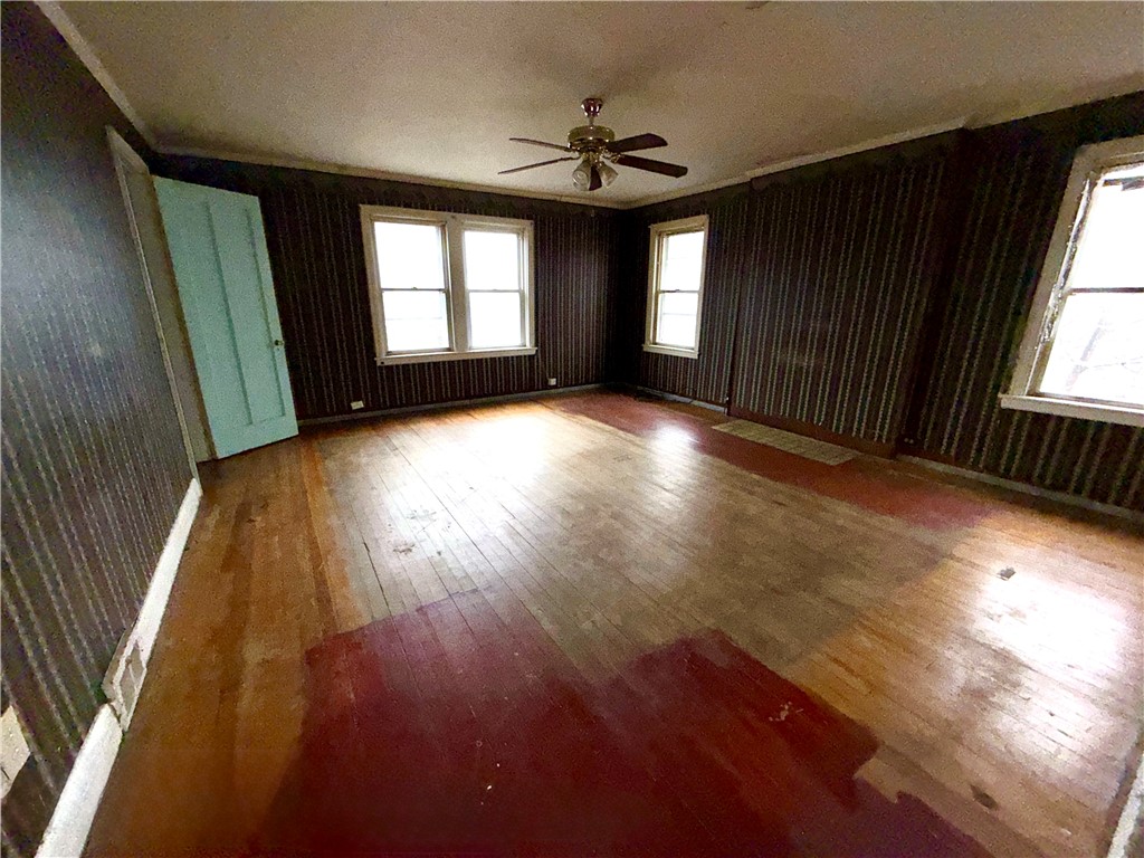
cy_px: 429
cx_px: 572
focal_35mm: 14
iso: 80
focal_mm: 2.22
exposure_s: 1/122
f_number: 2.2
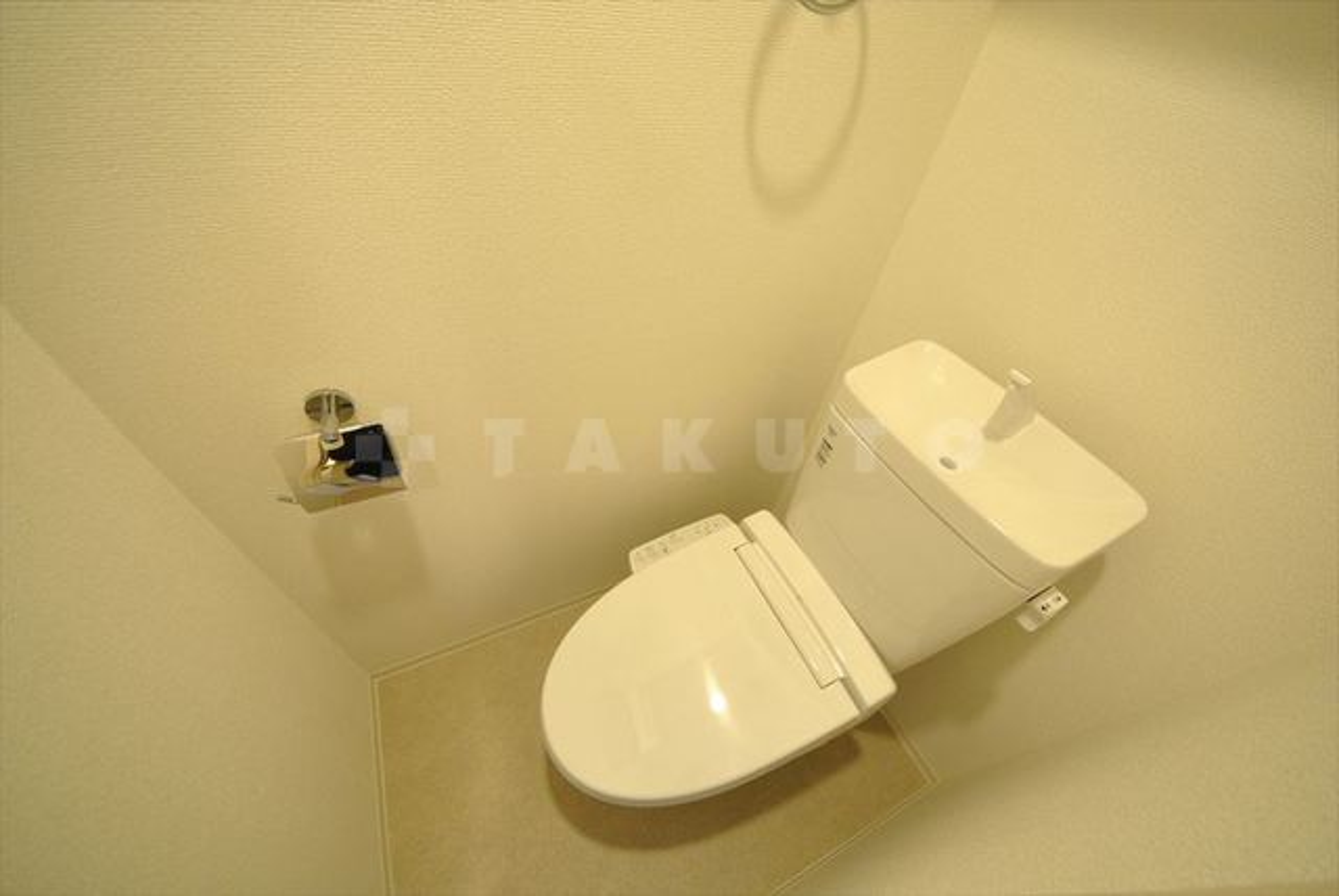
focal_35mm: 12
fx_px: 447
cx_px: 670
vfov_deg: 90.1
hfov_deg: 112.6
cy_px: 448
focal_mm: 8
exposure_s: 1/30
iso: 800
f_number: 4.5
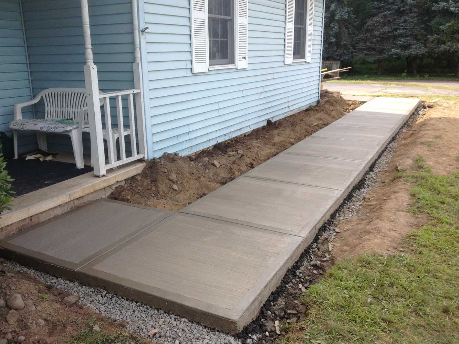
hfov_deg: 52.6
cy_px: 172
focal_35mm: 35
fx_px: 464
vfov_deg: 40.7
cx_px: 230
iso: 50
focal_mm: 4.28
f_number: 2.4
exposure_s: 1/506
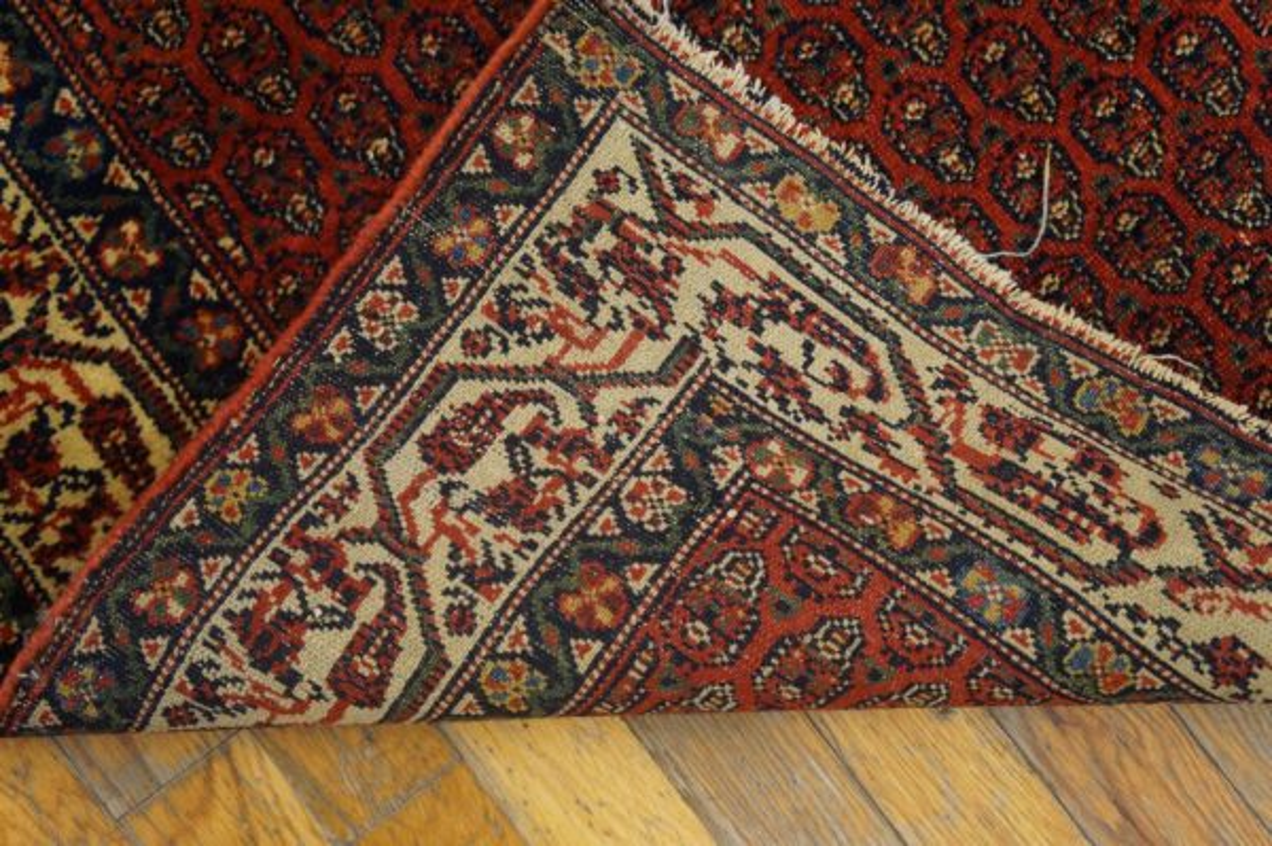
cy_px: 423
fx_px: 1324
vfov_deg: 35.4
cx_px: 636
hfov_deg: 51.3
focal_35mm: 38
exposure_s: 1/60
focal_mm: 25
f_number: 4
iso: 1250
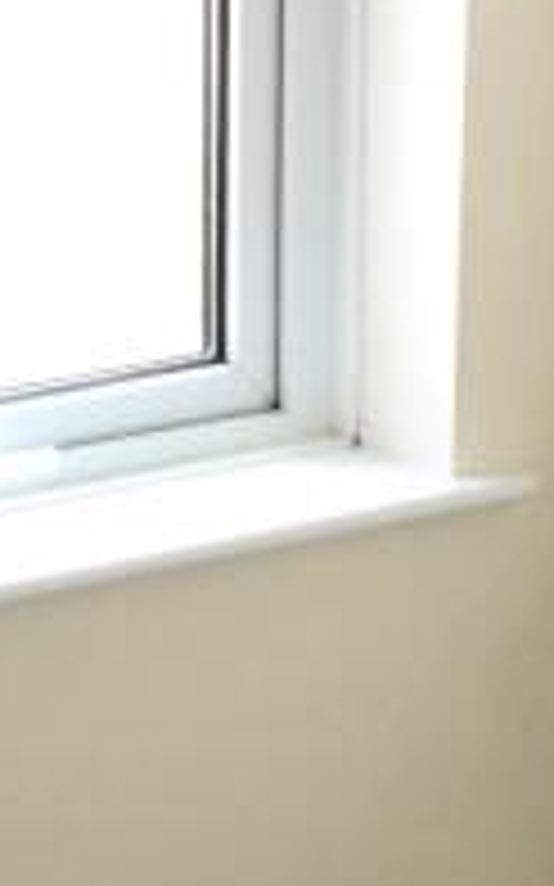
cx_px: -342
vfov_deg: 13.1
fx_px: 3868
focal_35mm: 160
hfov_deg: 8.0
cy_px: 589
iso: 125
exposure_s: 1/30
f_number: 2.2
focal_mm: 4.15
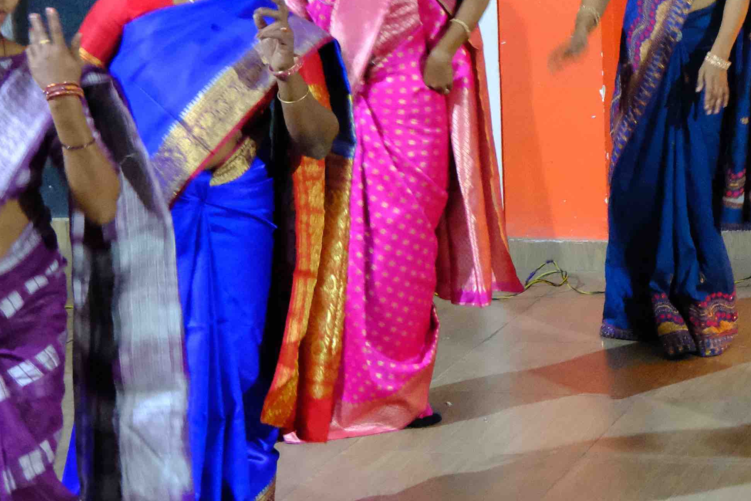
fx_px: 2607
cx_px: 880
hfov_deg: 15.8
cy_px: 106
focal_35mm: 125
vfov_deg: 10.9
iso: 8000
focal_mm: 26
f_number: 4
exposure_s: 1/60
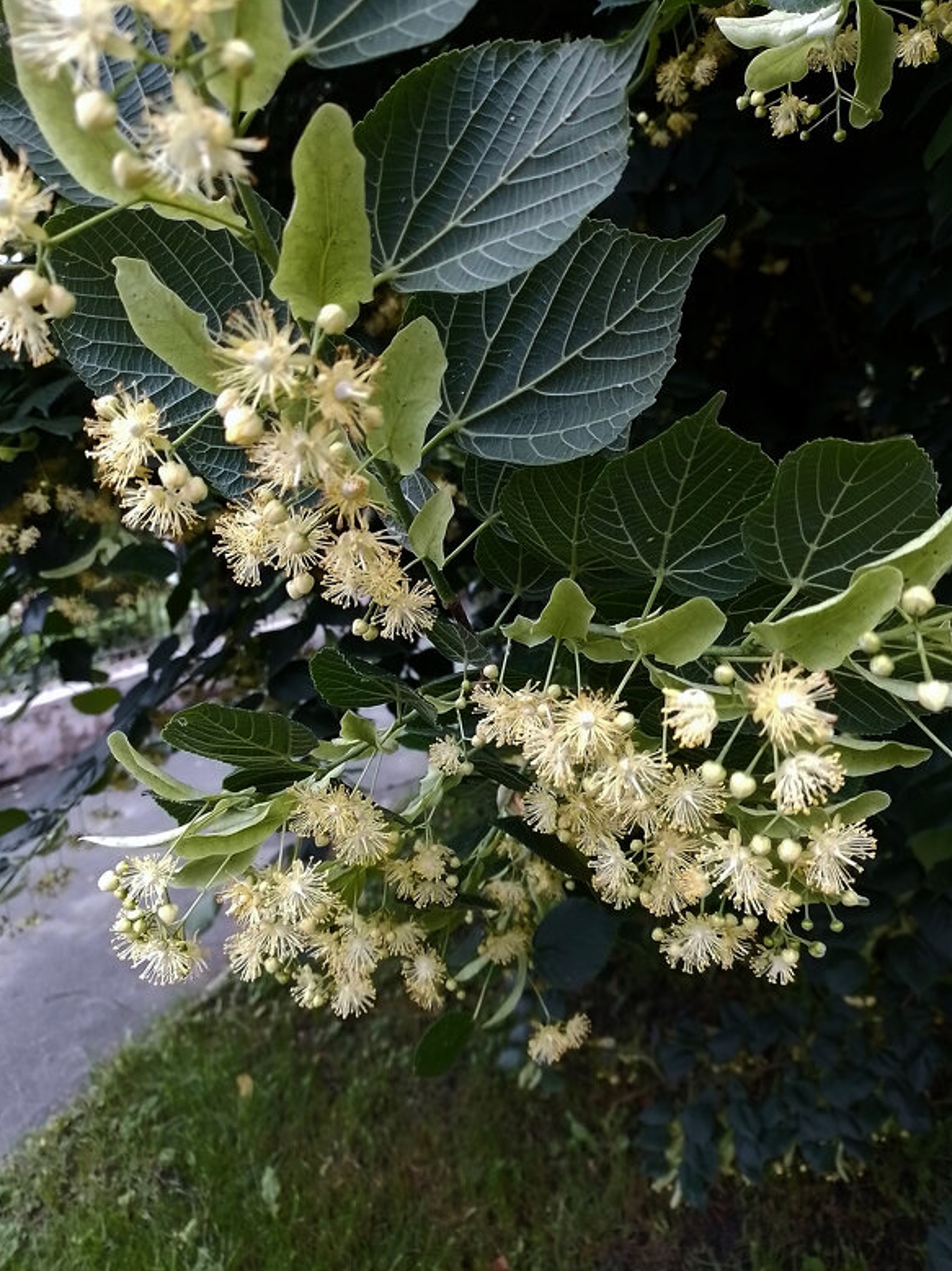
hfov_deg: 39.6
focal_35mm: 36
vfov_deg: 51.4
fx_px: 1321
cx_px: 480
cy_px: 631
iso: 100
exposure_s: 1/100
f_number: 2.4
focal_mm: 3.94
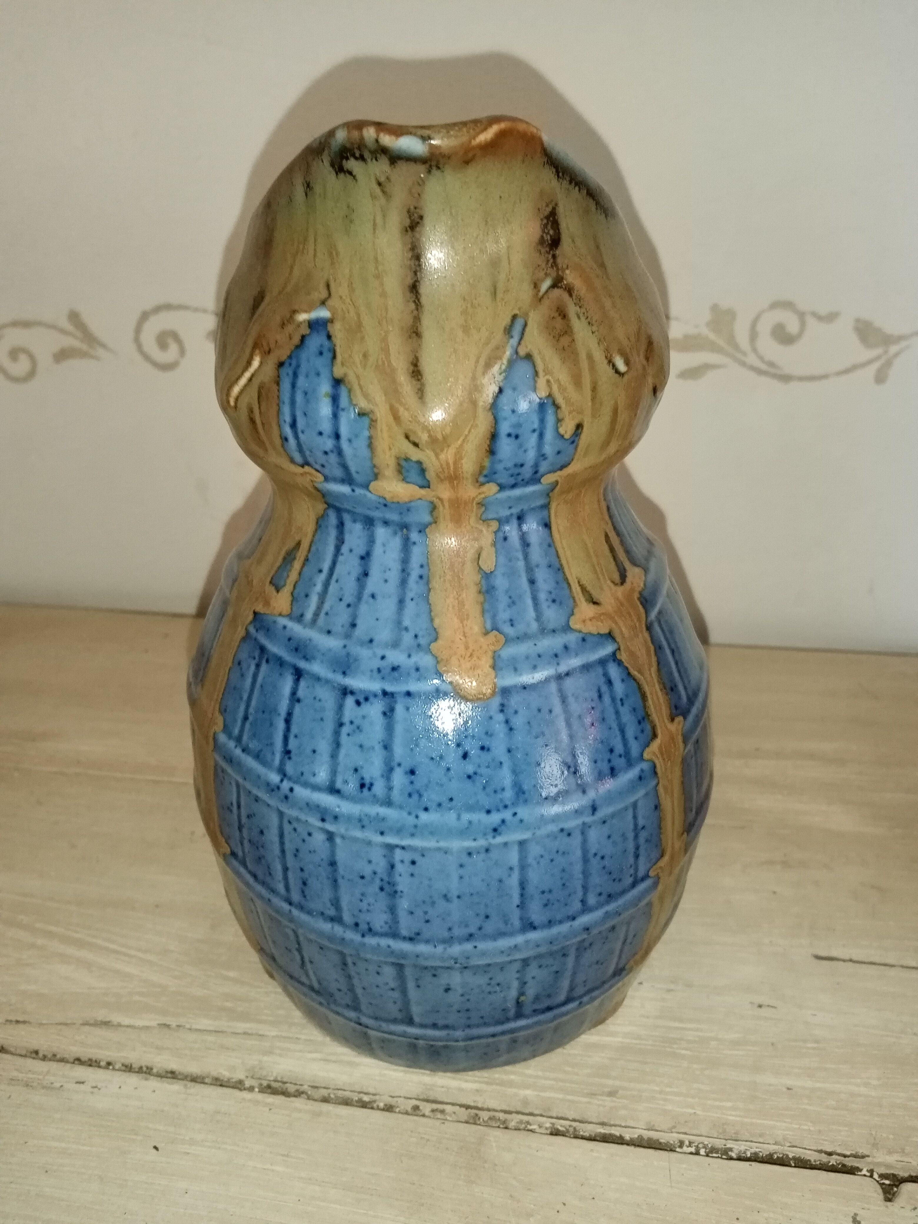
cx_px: 459
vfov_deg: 67.3
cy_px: 612
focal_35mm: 26
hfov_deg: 53.1
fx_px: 919
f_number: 1.8
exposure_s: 1/25
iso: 458
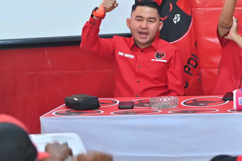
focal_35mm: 152
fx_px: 1021
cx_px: 293
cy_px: 28
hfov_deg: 13.2
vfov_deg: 9.0
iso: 3200
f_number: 4
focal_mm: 60
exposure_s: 1/125
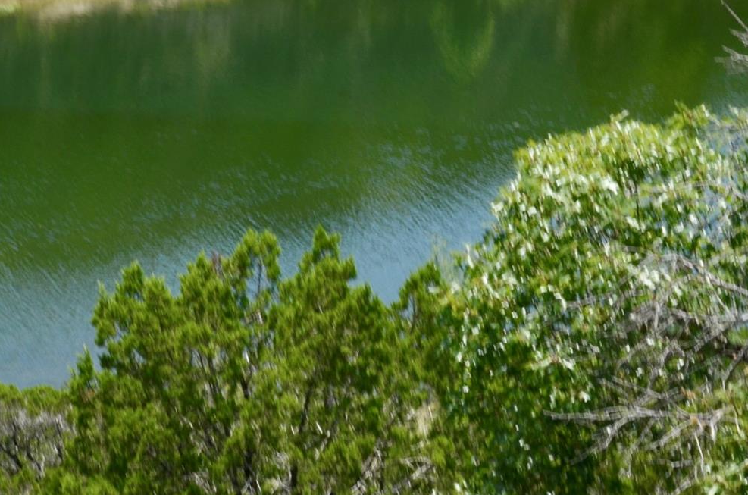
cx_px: 410
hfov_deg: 10.7
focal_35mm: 193
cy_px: 101
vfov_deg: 7.1
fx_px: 4000
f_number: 22
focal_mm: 62
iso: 200
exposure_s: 1/30
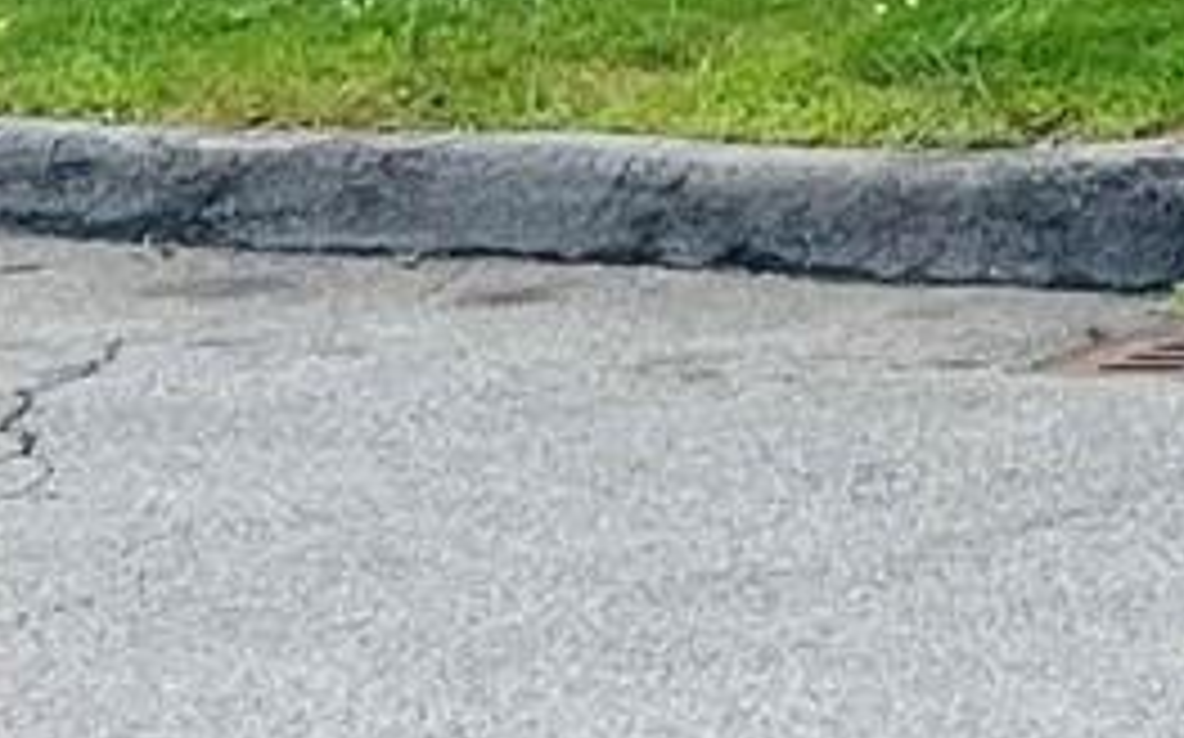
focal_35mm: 215
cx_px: 3836
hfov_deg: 8.0
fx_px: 6933
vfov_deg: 5.6
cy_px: -1620
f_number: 1.6
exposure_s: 1/2899
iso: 50
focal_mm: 5.1
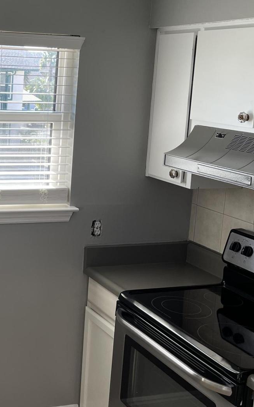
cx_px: -33
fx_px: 587
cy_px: 147
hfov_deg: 22.8
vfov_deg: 37.9
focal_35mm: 53
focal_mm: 5.1
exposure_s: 1/121
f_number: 1.6
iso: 40
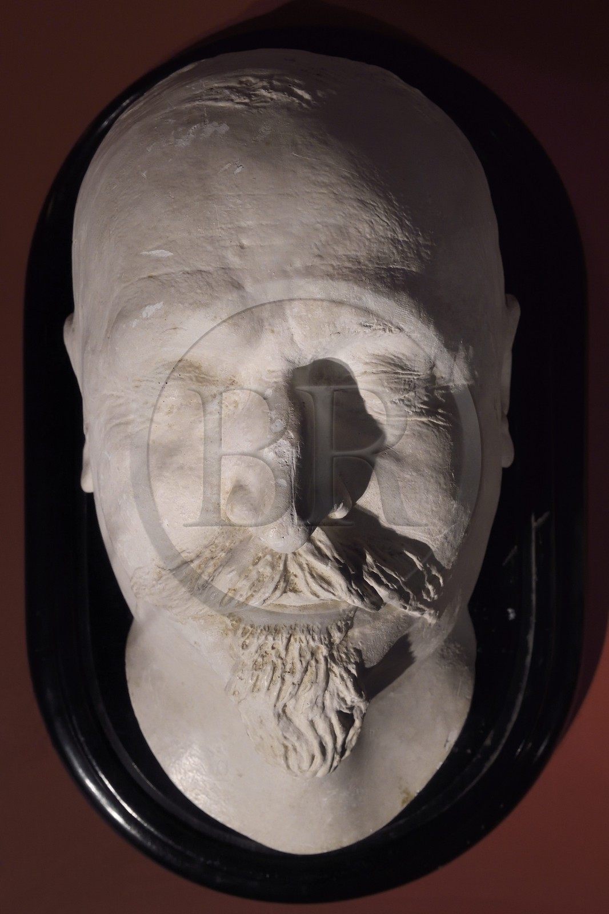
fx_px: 1142
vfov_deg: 43.6
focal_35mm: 45
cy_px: 457
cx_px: 304
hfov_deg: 29.9
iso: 1600
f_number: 13
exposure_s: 1/60
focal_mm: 45
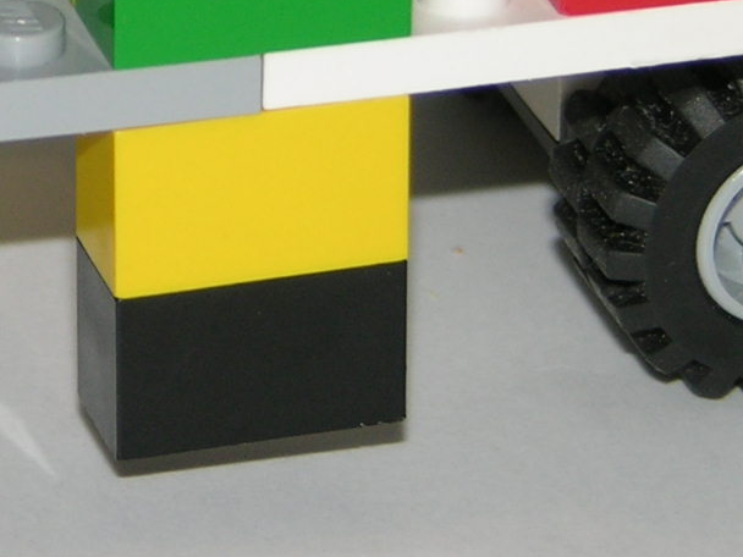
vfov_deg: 4.0
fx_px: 8049
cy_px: -22
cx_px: -59
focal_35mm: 375
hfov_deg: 5.3
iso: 50
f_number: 3.5
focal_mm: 22.3
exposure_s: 1/120
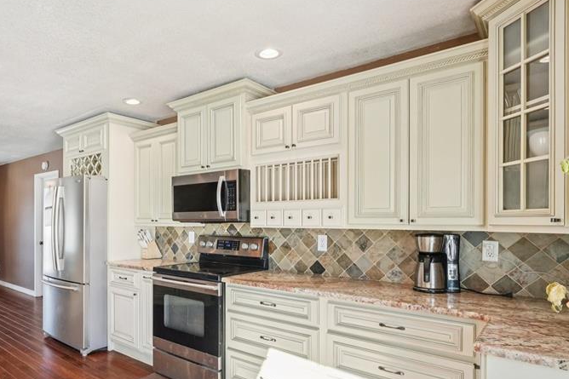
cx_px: 202
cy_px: 223
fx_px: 363
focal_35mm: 23
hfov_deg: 74.3
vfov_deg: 54.8
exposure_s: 1/20
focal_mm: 10
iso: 800
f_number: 8
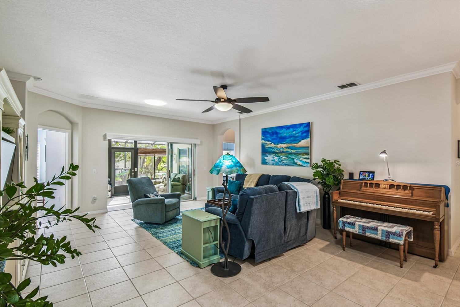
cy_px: 163
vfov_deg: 73.6
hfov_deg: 96.7
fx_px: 204
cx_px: 238
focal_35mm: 16
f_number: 7.1
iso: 100
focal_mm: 10
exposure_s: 1/8
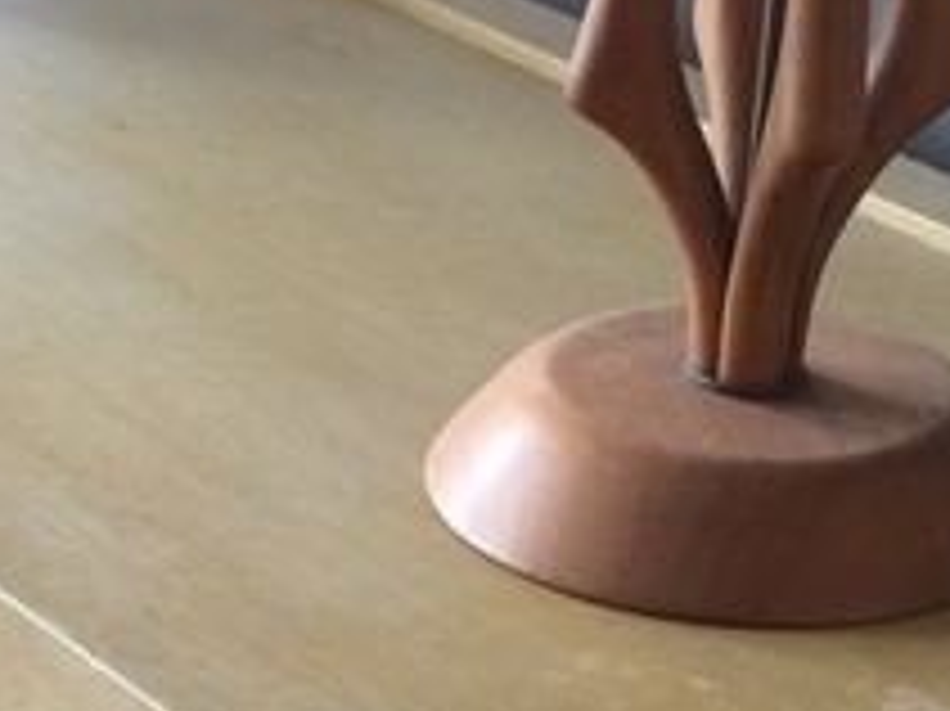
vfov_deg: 10.9
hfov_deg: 15.4
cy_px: 1253
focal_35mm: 128
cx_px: 351
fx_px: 3511
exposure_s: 1/30
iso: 80
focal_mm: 4.12
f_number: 2.2
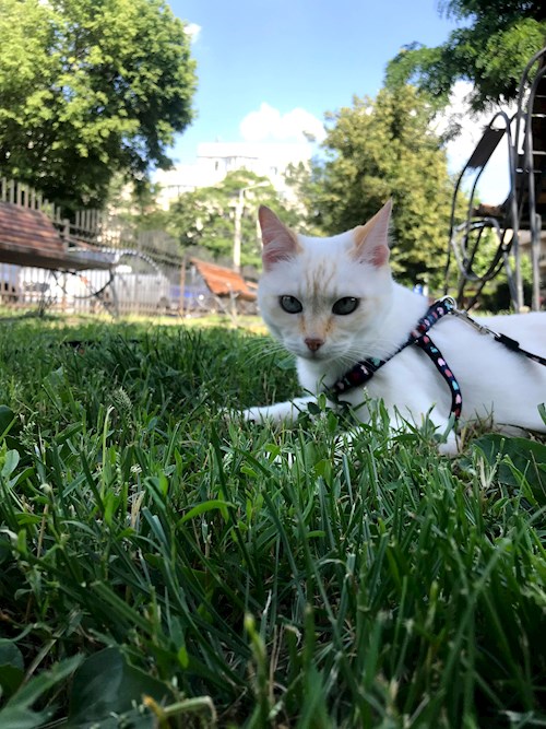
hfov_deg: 49.7
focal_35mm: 28
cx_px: 273
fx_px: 589
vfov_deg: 63.5
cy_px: 364
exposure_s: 1/725
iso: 20
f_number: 1.8
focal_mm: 3.99
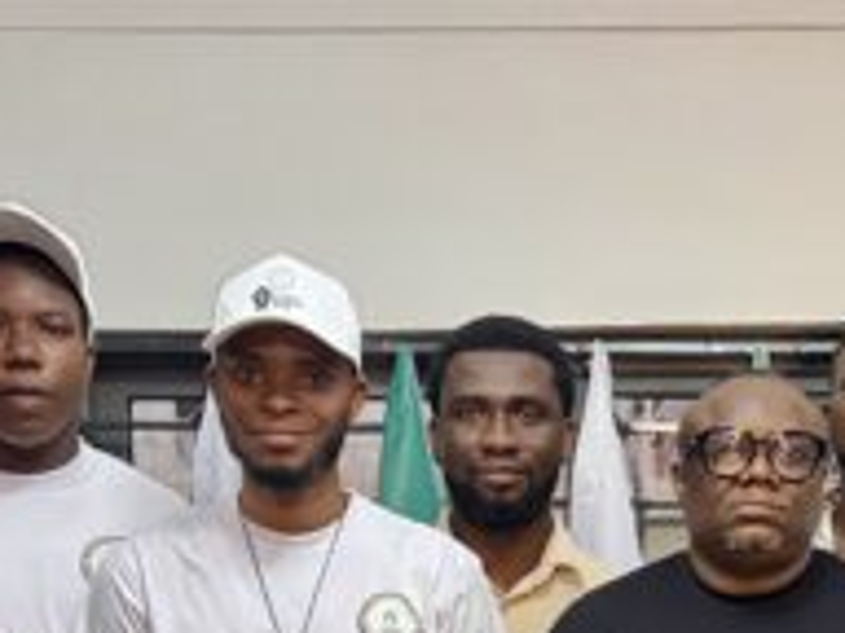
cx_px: 629
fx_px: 1855
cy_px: 884
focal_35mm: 76
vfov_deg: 17.8
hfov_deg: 25.4
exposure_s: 1/50
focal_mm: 5.7
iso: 200
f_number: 1.5
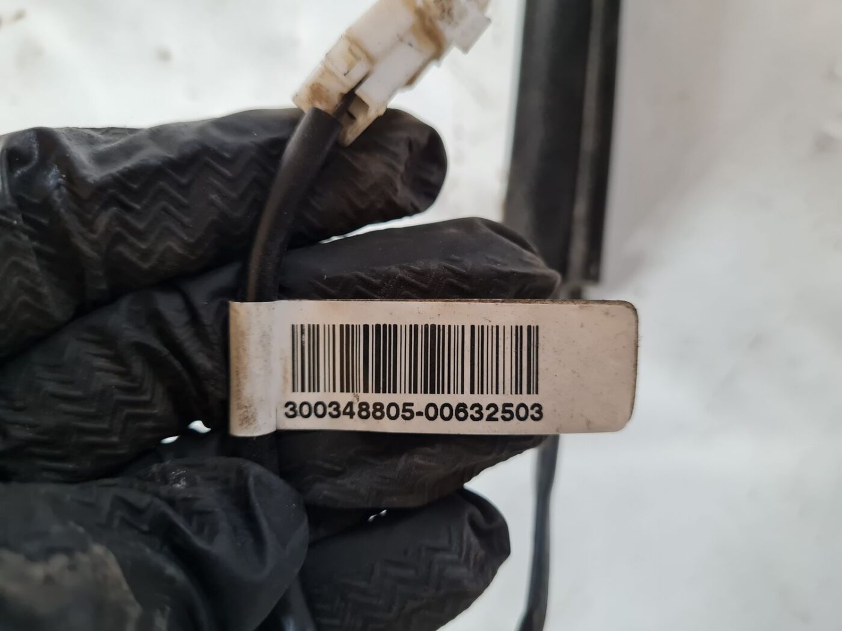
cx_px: 421
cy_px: 316
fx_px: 632
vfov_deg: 53.1
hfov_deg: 67.3
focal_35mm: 26
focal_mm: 5.4
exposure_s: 1/100
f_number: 1.8
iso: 160
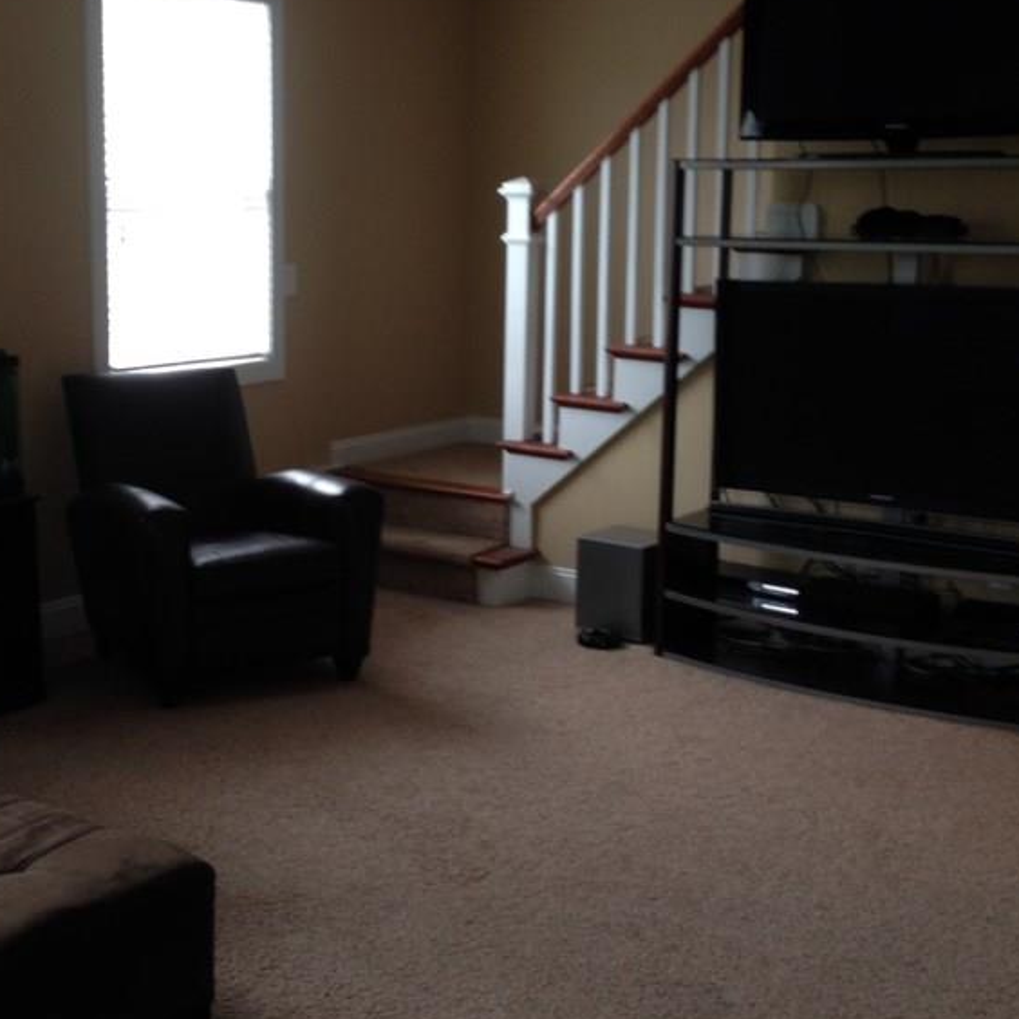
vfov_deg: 32.2
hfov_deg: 32.0
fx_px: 1765
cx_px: 379
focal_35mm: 53
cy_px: 435
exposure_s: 1/20
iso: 80
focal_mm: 4.12
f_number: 2.4
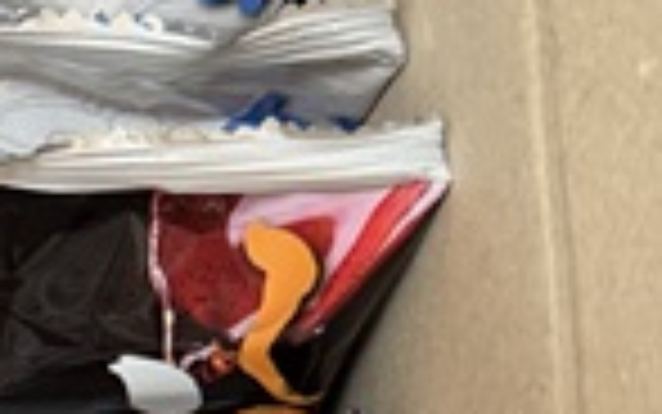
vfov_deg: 12.3
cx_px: -342
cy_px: 500
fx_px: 1877
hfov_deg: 17.8
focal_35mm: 104
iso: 800
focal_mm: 6.76
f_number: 1.78
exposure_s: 1/60
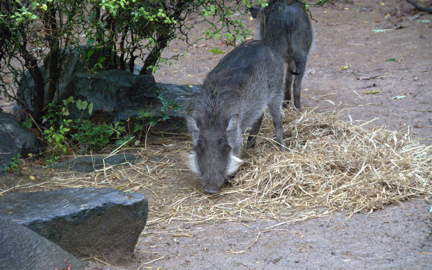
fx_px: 2096
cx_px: 216
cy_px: 142
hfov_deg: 11.8
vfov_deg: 7.4
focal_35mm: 178
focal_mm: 116
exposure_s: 1/200
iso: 3200
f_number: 6
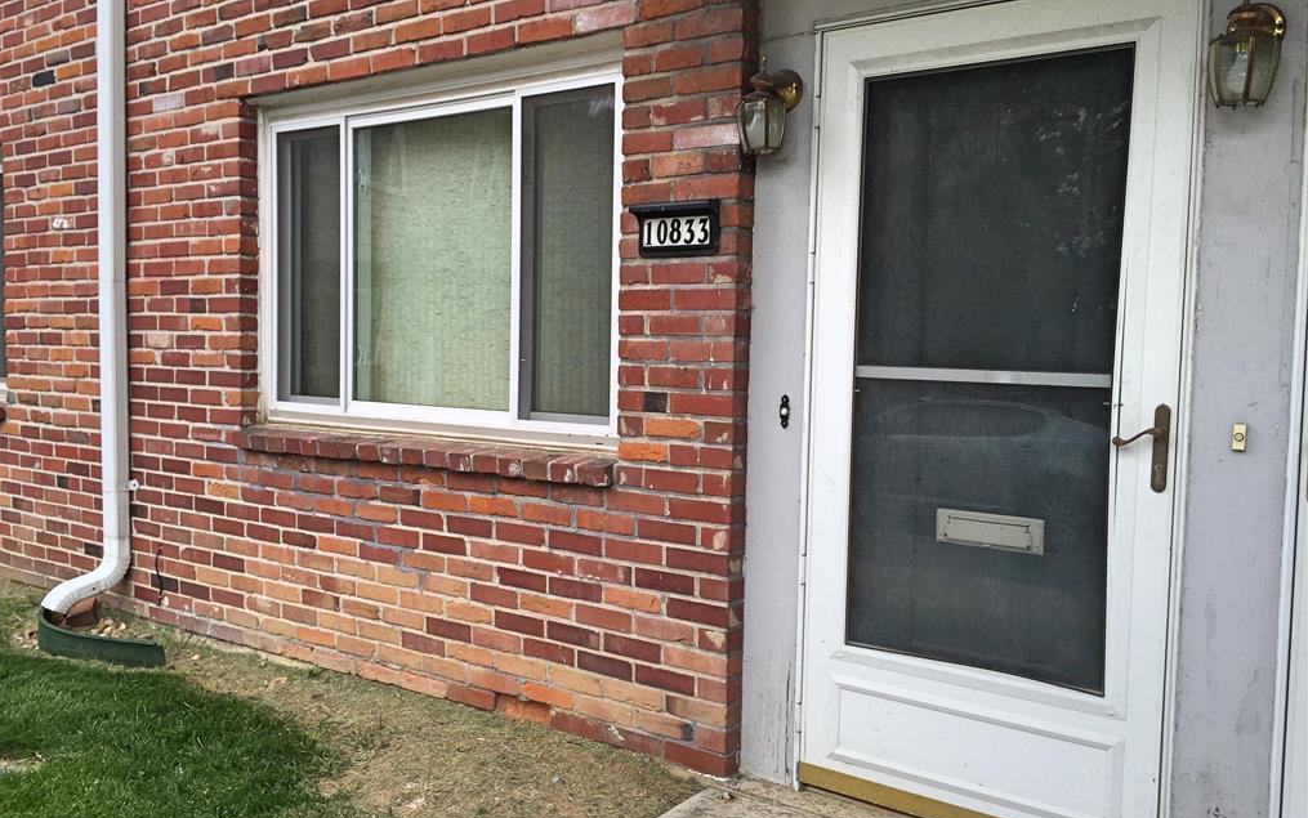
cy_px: 412
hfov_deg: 61.2
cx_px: 649
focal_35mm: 31
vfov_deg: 40.6
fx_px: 1105
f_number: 2.2
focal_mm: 4.15
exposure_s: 1/682
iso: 32
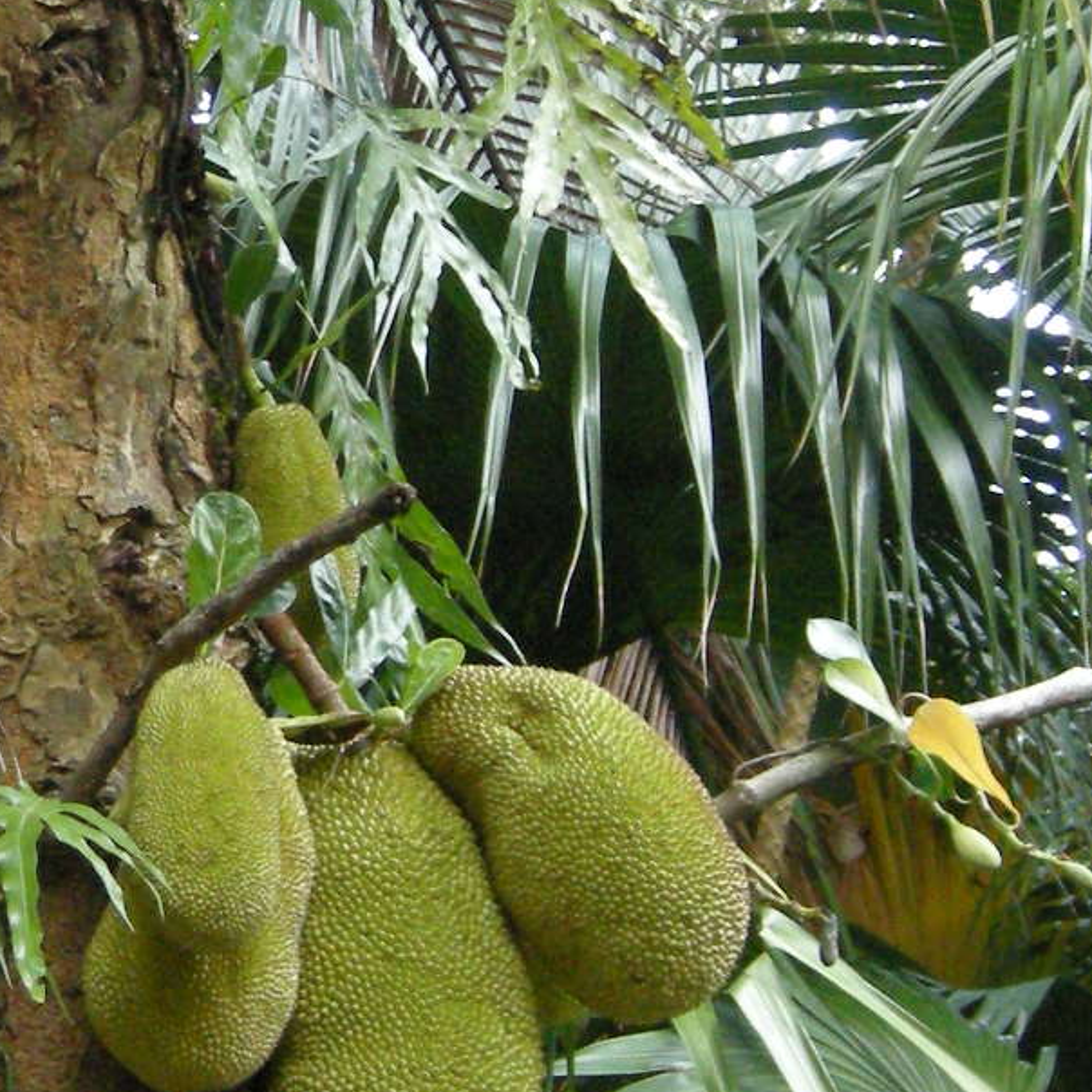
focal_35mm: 123
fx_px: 4390
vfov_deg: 14.1
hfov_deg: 14.0
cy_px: 266
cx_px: 56
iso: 323
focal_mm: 7.5
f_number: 2.7
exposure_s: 1/52
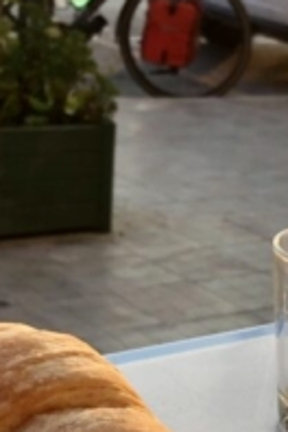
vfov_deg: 21.5
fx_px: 1128
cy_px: 308
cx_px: 275
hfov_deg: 14.4
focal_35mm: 94
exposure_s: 1/510
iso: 20
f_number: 1.8
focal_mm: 3.99
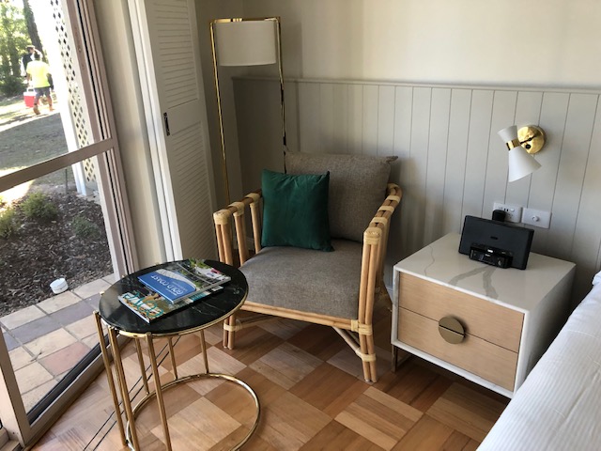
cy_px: 226
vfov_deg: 49.7
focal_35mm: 28
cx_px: 300
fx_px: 486
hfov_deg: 63.4
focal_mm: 3.99
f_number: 1.8
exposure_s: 1/15
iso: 80
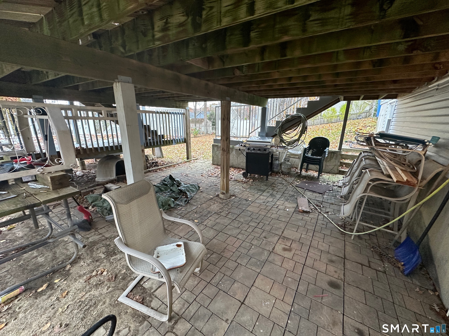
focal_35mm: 14
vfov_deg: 85.7
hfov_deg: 102.1
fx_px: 182
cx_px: 224
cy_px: 168
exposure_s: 1/120
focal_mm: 2.22
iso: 250
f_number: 2.2
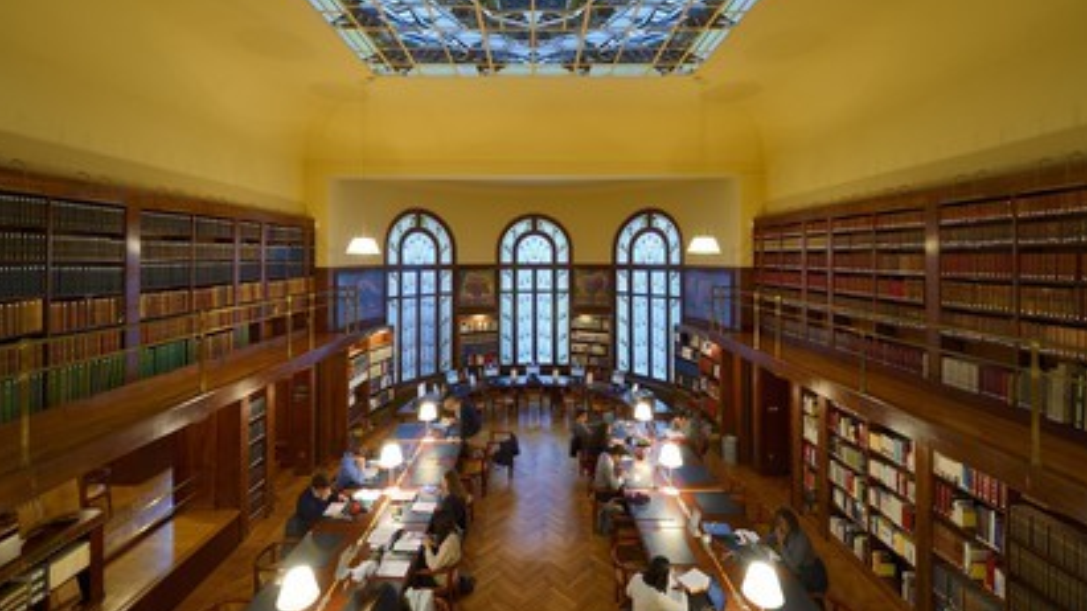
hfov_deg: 103.0
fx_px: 432
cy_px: 254
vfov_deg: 70.0
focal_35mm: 15
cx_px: 540
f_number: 10
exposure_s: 1.3
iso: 100
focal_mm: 14
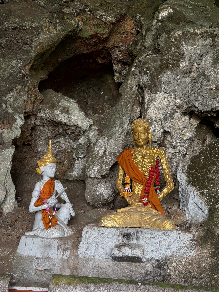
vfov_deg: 39.7
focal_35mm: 48
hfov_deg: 30.3
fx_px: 405
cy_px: 146
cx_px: 110
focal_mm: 6.76
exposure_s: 1/121
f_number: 1.78
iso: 50
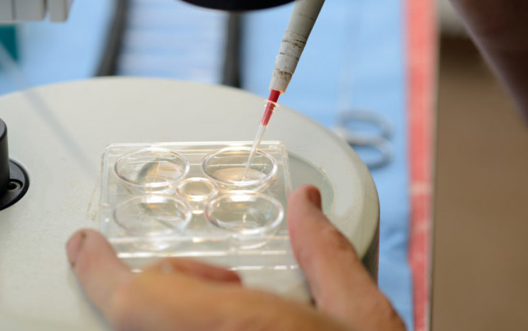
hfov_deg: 20.2
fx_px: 1483
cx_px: 264
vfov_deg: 12.7
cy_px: 168
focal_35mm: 103
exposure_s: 1/15
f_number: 5
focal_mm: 100
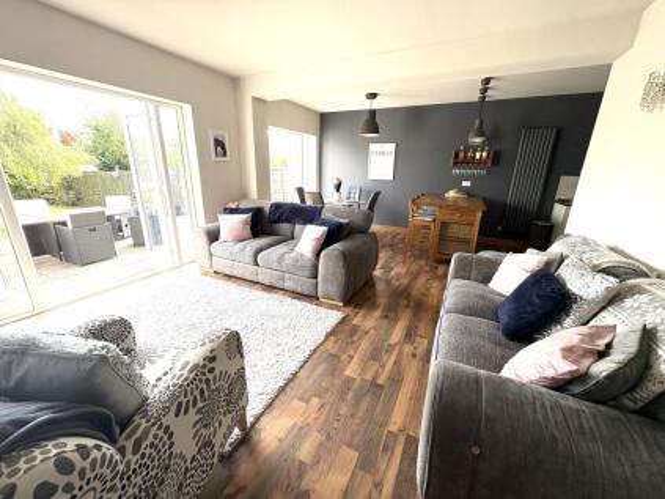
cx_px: 332
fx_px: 269
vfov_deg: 85.6
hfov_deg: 102.1
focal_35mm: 14
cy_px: 250
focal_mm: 2.22
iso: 64
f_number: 2.2
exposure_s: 1/137
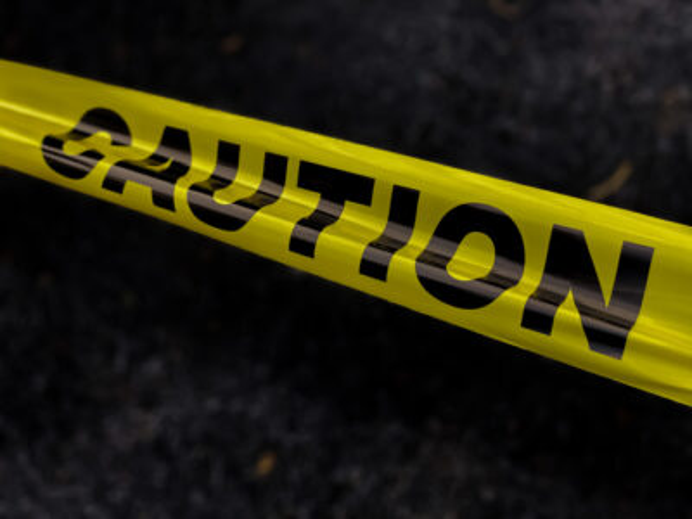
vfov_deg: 28.0
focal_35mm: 52
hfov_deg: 36.8
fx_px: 1040
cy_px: 260
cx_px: 346
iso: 20
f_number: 2
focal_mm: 6
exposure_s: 1/170
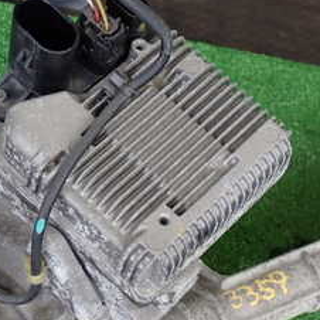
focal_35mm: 89
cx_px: 89
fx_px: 931
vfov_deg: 19.3
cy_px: 268
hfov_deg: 19.4
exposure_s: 1/60
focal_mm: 6.83
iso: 200
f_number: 2.7
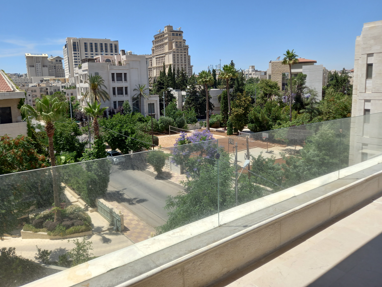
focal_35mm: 27
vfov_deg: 51.3
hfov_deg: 65.3
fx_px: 298
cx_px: 186
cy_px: 133
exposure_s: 1/860
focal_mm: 4.6
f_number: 2
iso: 25
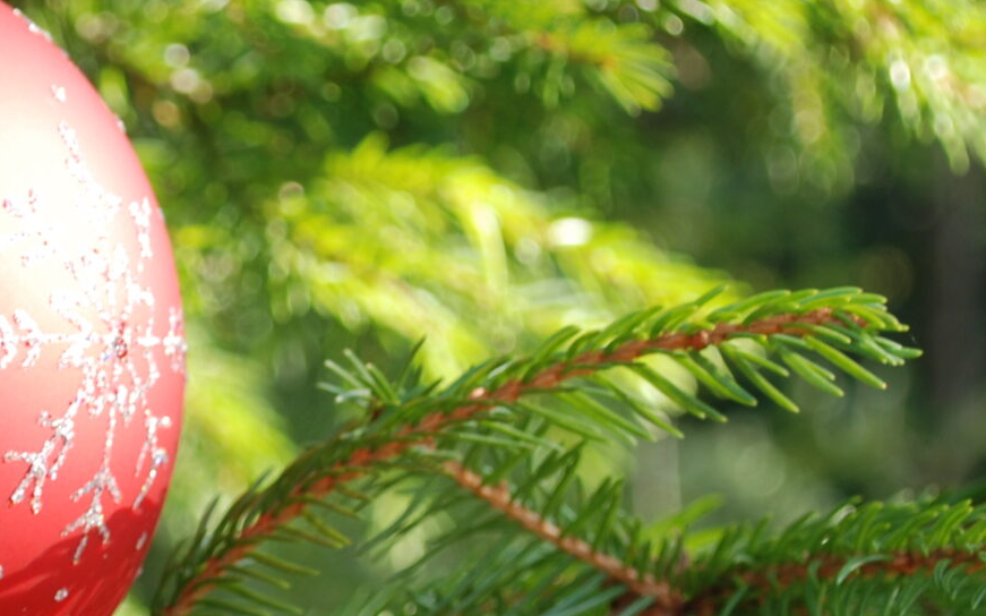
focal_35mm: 180
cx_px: -58
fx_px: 4836
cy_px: 260
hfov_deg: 11.5
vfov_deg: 7.3
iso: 100
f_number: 5.6
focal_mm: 40
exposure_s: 1/40
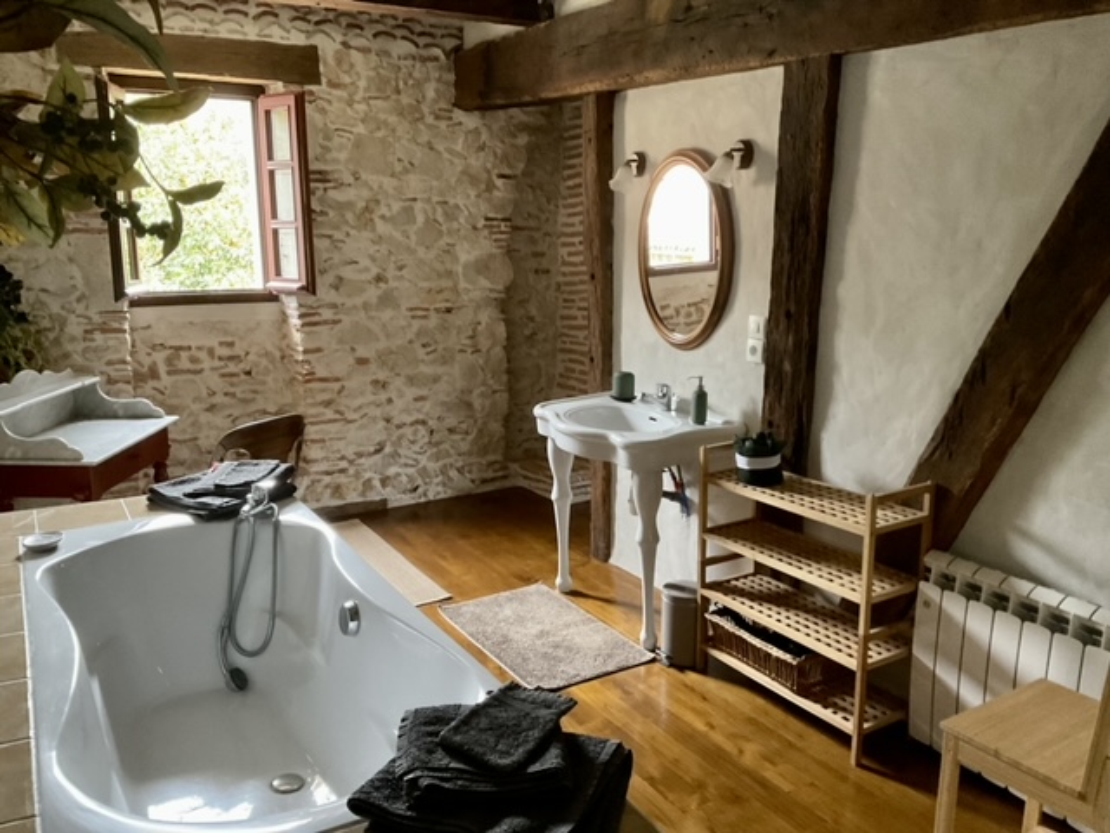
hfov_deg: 61.7
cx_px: 555
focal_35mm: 29
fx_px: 930
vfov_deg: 48.2
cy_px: 416
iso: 320
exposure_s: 1/30
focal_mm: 3
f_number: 1.8
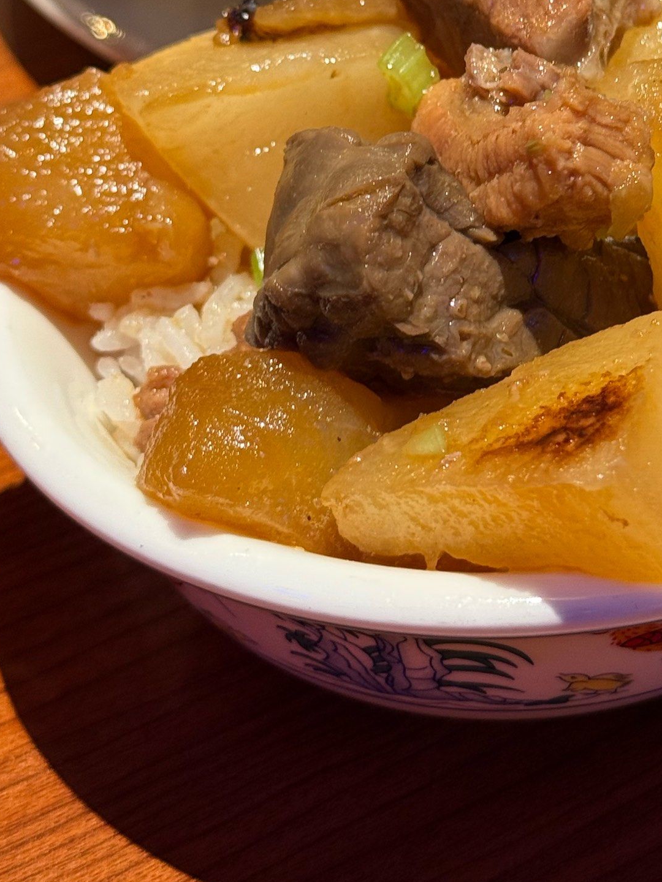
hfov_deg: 16.1
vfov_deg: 21.2
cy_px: 157
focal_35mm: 91
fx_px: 2320
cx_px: 552
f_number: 1.78
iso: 50
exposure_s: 1/50
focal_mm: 6.76
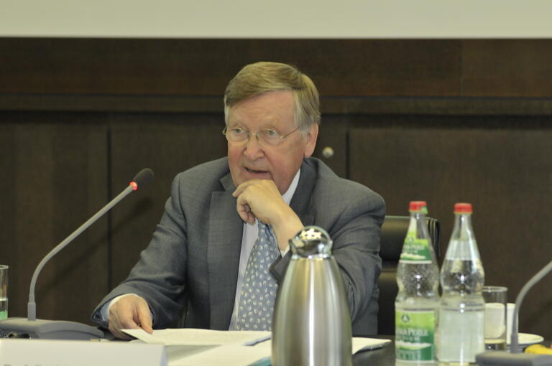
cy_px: 183
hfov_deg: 10.2
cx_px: 276
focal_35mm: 202
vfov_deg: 6.8
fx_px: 3101
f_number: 5.6
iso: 800
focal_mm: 135
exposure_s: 1/60
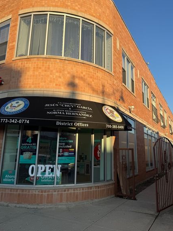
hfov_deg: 49.6
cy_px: 108
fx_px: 187
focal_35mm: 28
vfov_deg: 63.4
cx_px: 98
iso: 80
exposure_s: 1/2611
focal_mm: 6.76
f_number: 1.78
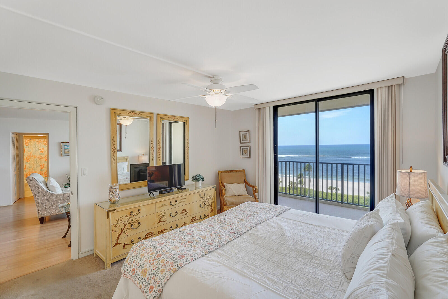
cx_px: 224
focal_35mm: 16
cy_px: 150
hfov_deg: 96.7
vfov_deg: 73.7
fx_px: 199
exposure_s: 1/80
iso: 320
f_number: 5.6
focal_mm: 16
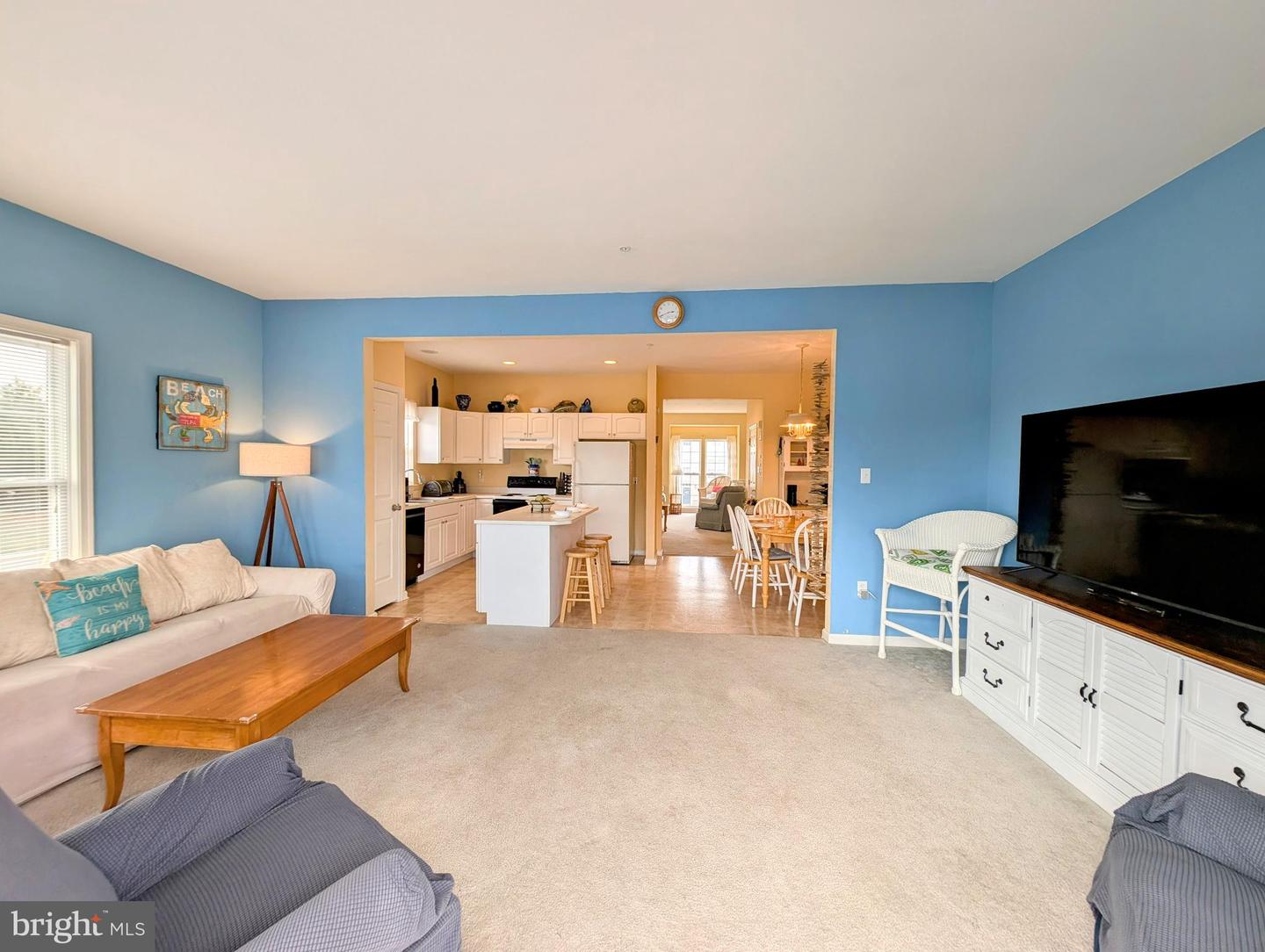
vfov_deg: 94.6
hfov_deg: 110.5
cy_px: 476
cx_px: 632
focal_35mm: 12
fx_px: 439
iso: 37
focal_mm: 2.23
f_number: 1.95
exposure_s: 1/168
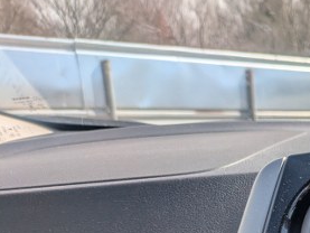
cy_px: 307
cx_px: 443
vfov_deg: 18.9
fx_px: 645
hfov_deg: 22.8
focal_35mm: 72
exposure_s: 1/1393
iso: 48
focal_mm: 5.43
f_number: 1.89
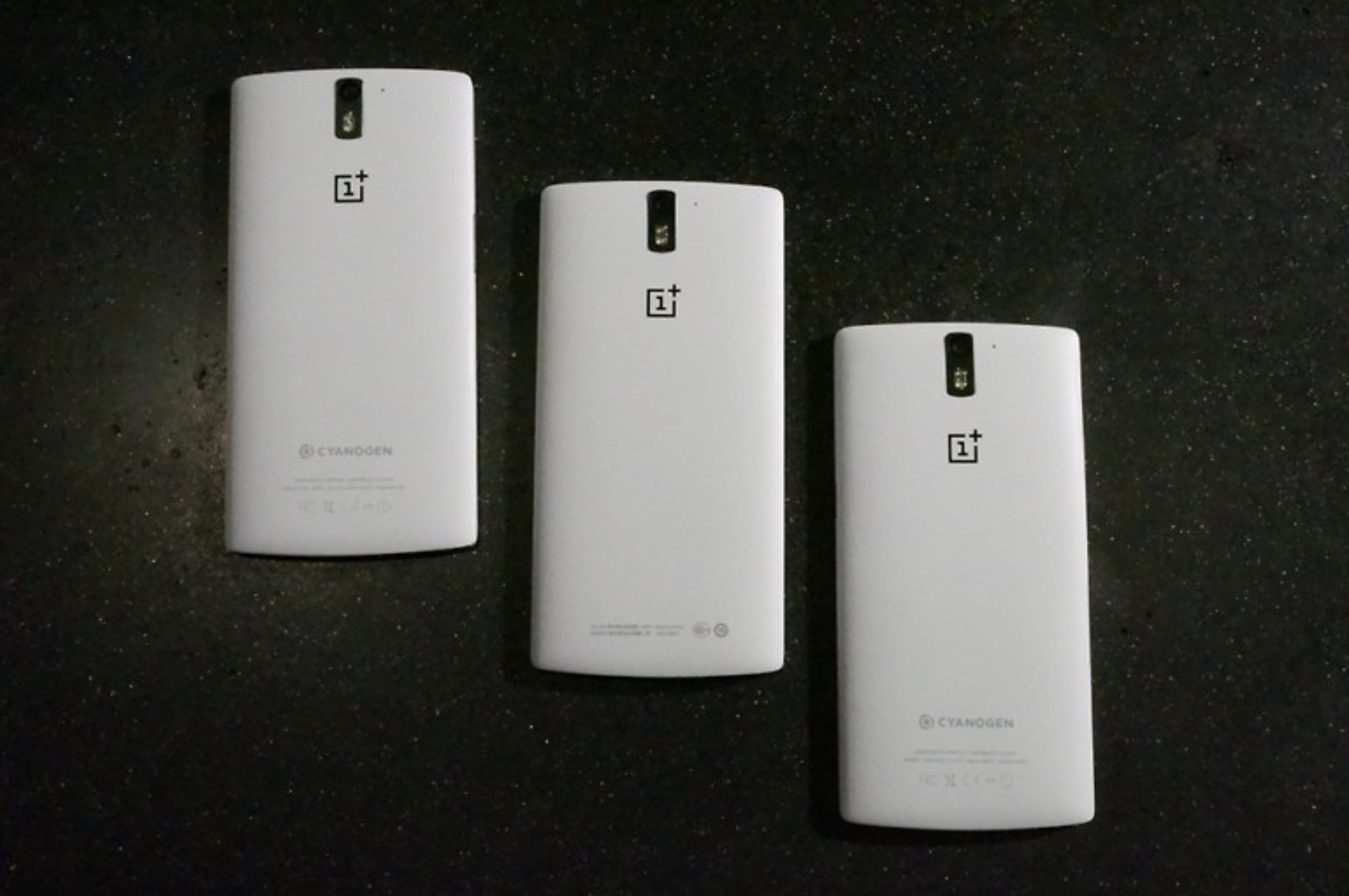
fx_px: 1684
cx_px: 674
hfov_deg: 43.7
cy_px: 448
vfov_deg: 29.8
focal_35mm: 45
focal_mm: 30
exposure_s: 1/320
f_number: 20
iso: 12800
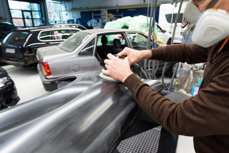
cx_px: 114
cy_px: 76
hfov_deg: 73.7
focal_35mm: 24
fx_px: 153
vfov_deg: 53.2
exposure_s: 1/50
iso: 400
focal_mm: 24
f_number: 5
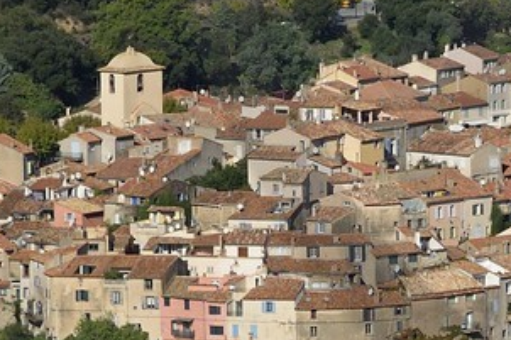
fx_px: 5263
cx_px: 856
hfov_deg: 5.5
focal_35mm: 371
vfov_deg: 3.7
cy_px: -166
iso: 400
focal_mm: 70
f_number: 11
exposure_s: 1/1000
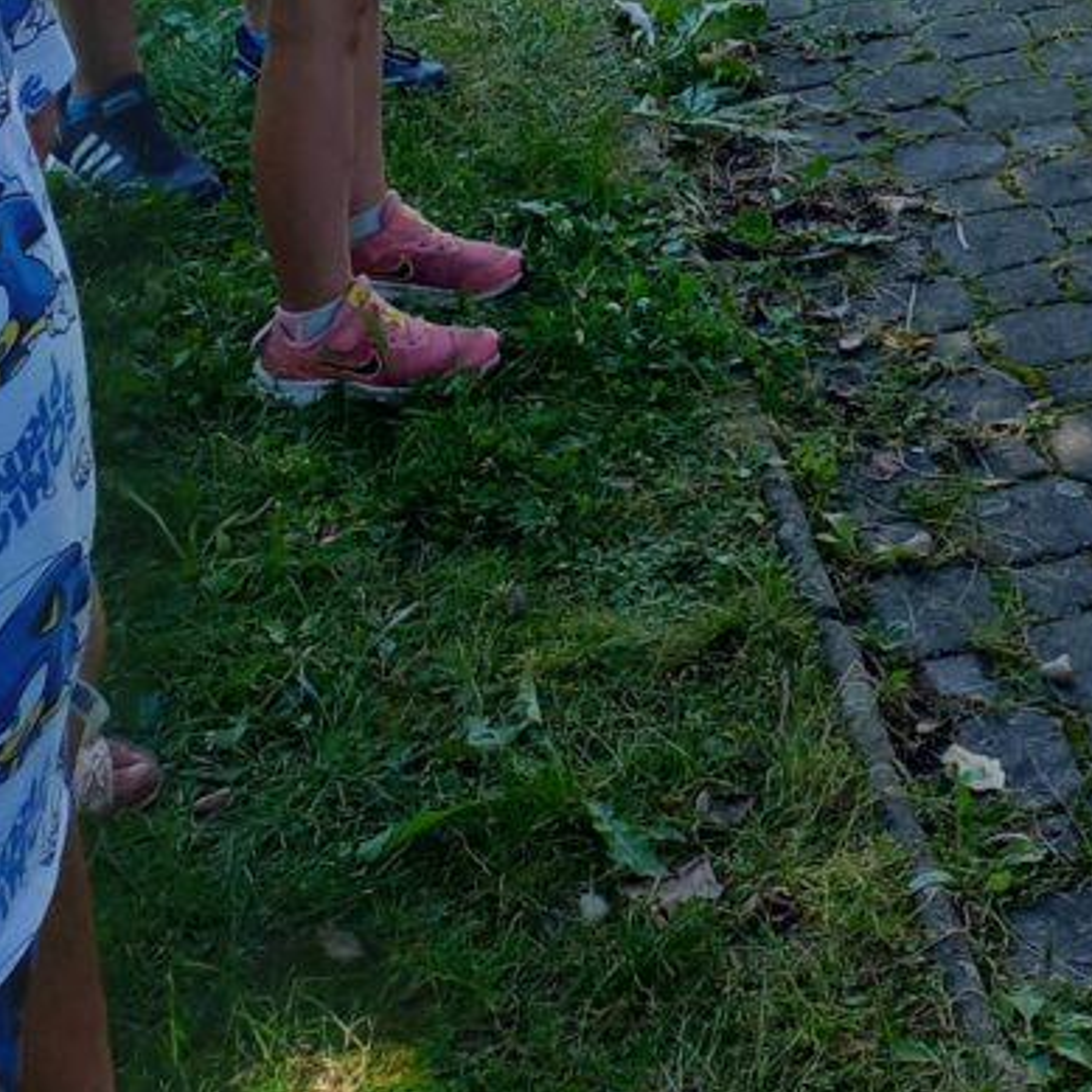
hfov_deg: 18.1
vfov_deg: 16.3
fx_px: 3248
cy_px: -811
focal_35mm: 91
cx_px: 1319
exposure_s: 1/384
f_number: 1.8
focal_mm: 4.65
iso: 50
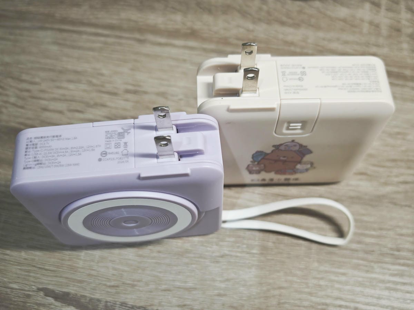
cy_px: 155
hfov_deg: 52.6
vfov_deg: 40.7
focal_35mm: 35
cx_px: 207
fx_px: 419
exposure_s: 1/120
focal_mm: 8.72
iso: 546
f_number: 2
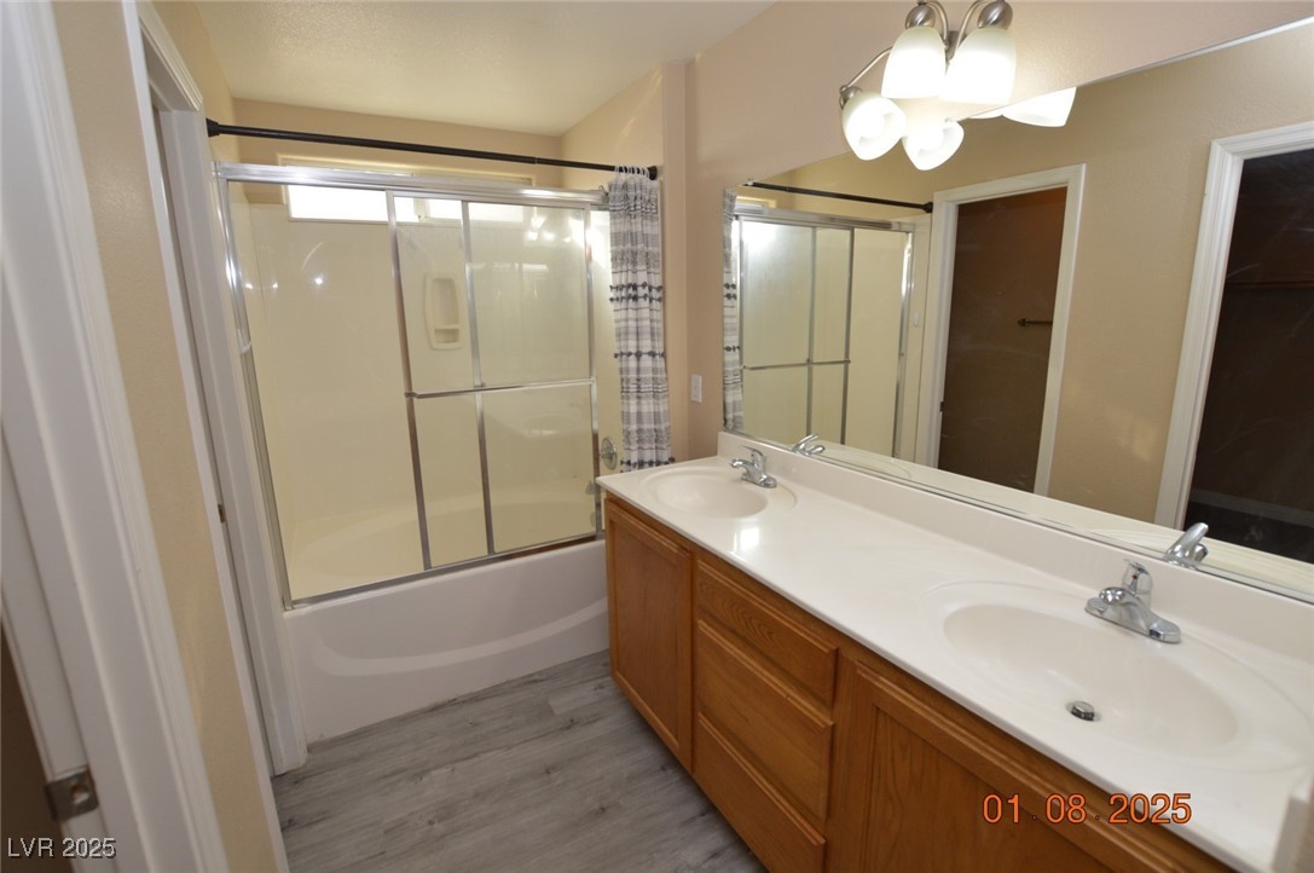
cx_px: 657
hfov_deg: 100.5
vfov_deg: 77.2
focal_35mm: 15
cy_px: 436
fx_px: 547
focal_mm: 10
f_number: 5.6
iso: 400
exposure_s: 1/125
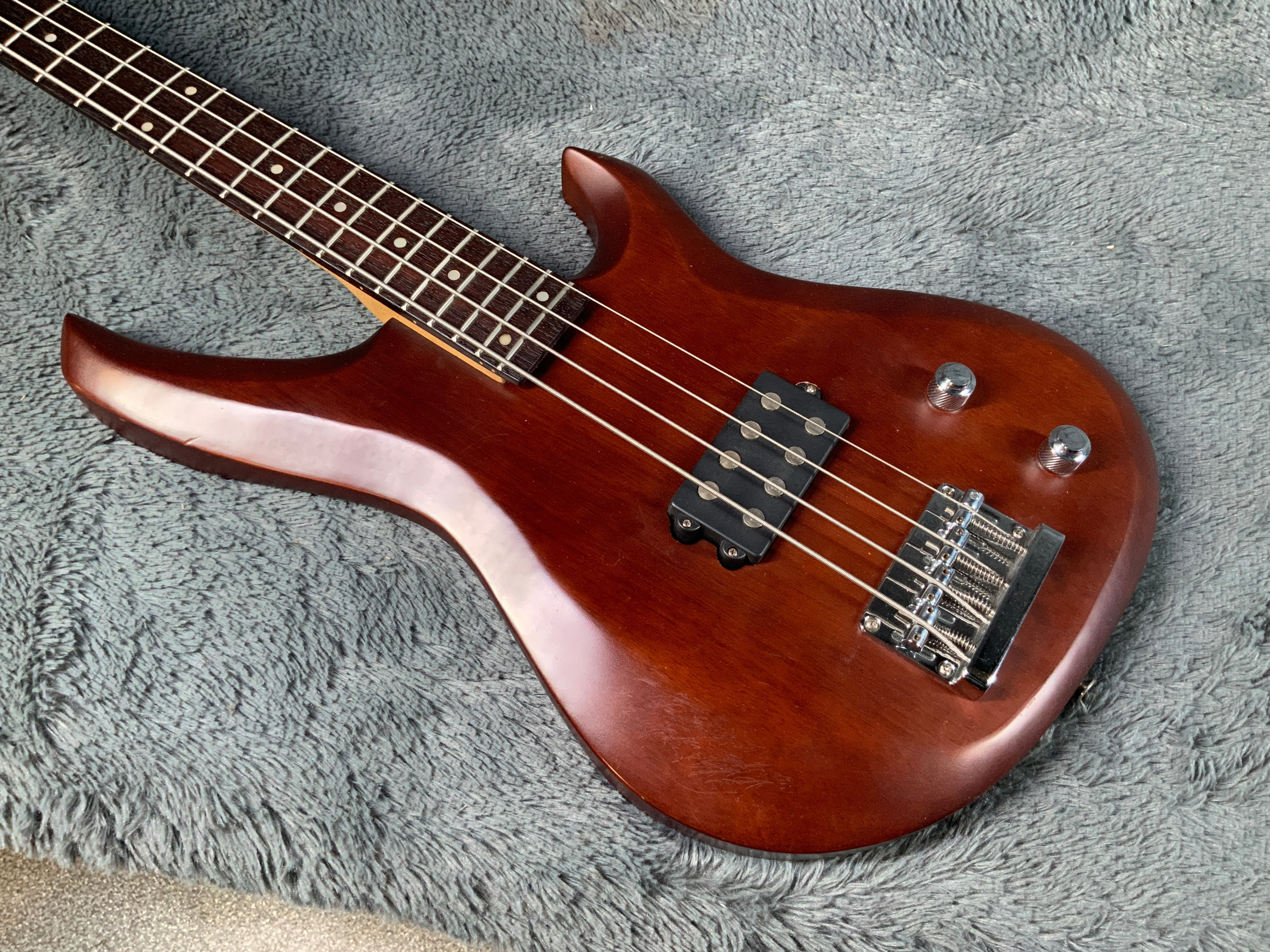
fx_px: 1064
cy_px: 476
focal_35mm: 29
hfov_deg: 61.7
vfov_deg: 48.2
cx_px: 635
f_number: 1.8
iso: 100
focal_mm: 3
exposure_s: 1/60
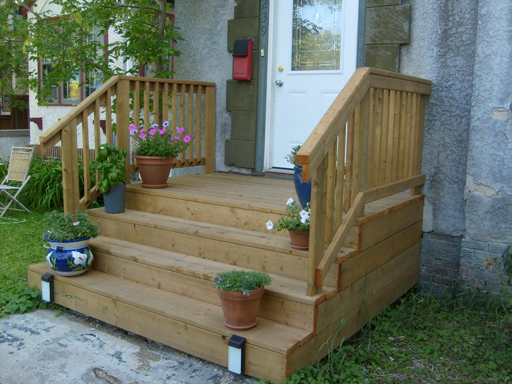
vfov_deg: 40.7
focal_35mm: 35
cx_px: 256
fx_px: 518
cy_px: 192
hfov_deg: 52.6
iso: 80
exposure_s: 1/125
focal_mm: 5.8
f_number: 2.8
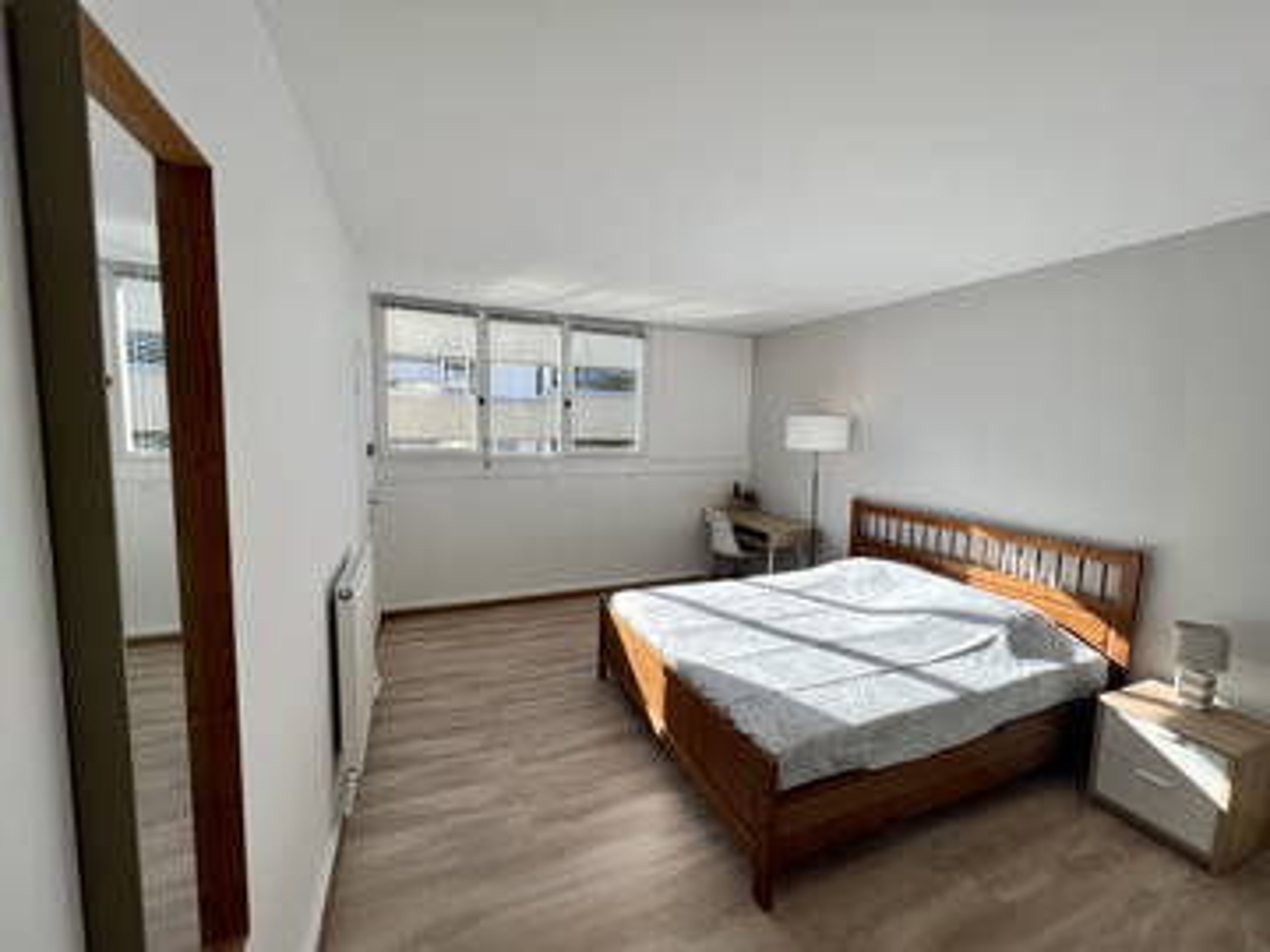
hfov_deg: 106.2
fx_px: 477
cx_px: 635
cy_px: 476
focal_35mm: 13
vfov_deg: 89.9
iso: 32
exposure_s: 1/737
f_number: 1.8
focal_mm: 1.57
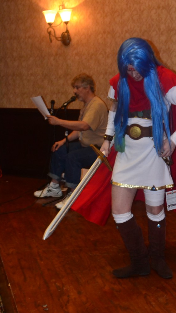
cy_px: 159
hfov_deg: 18.5
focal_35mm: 65
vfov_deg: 32.4
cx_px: 98
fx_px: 539
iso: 3200
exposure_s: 1/60
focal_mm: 36
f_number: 7.1
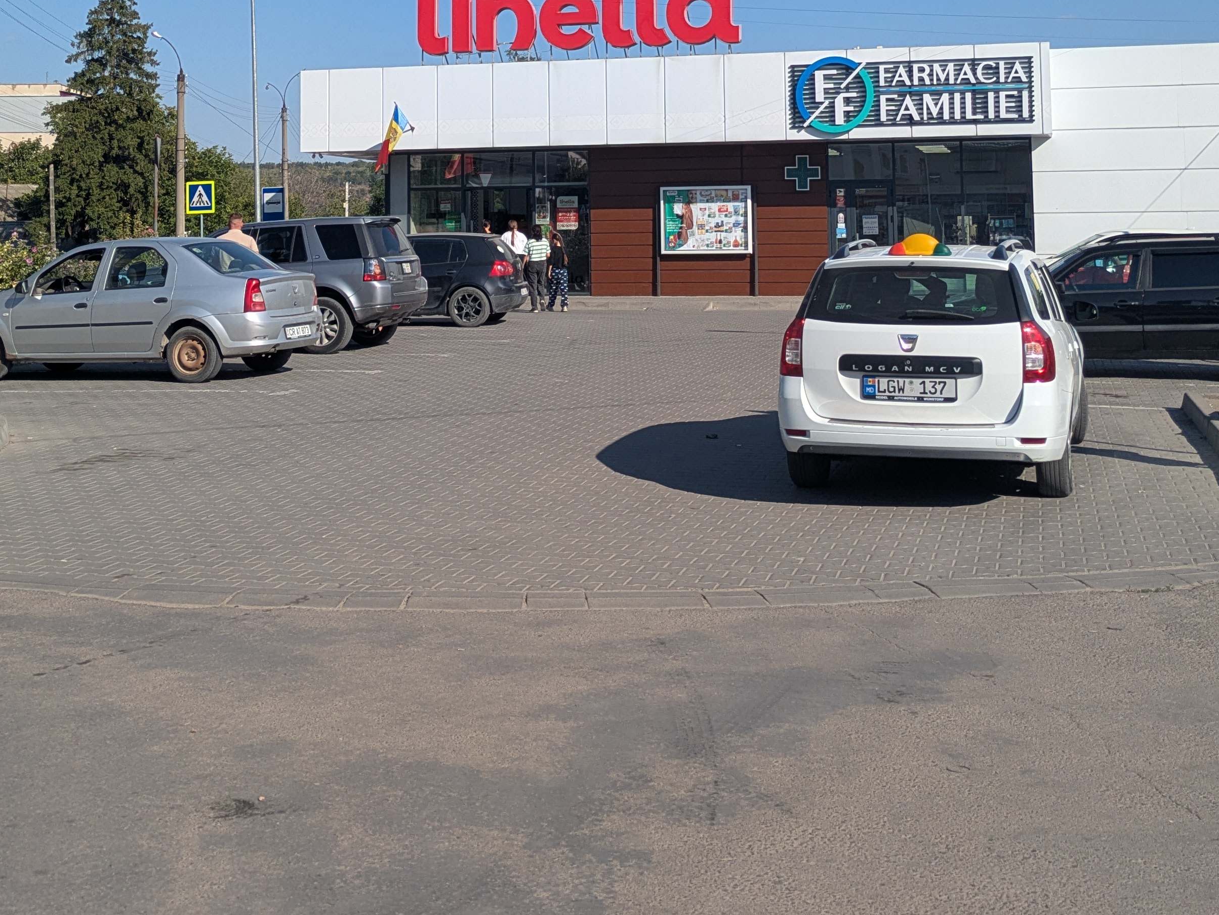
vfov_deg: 28.8
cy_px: 53
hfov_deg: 39.6
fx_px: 1691
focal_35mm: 48
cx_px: 562
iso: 49
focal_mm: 5.43
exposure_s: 1/3086
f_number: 1.89
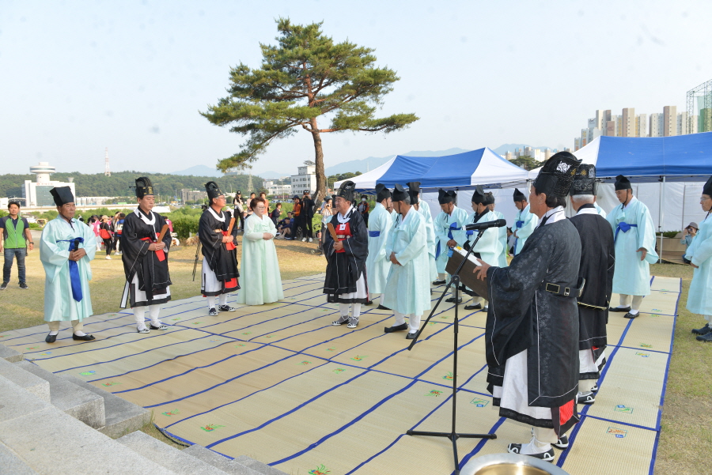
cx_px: 356
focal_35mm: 24
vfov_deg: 53.2
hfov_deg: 73.7
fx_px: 475
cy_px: 238
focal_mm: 24
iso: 200
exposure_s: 1/125
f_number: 7.1
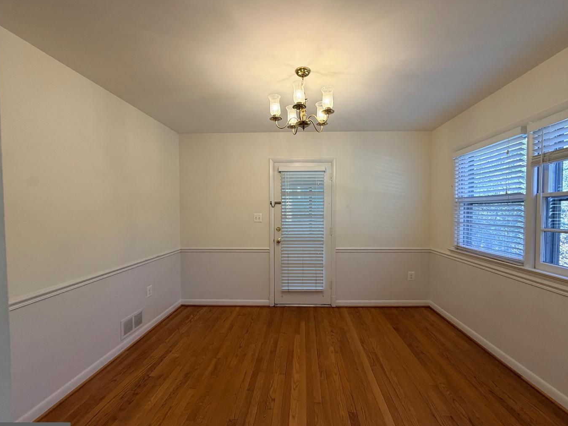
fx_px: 246
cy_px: 218
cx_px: 300
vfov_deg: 81.7
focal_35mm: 15
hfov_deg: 98.1
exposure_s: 1/120
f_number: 2.2
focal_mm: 2.22
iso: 160
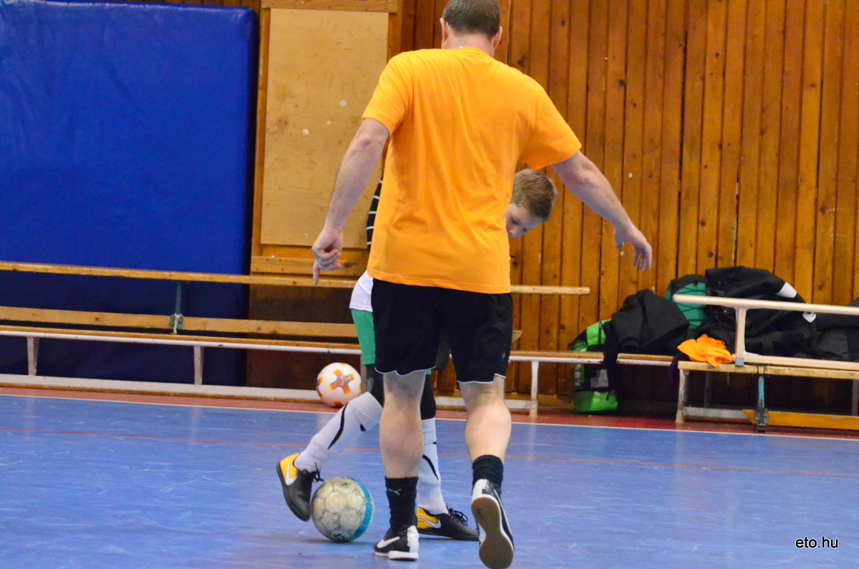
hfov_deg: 11.8
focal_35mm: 174
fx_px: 4144
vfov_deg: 7.9
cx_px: 430
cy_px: 284
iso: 6400
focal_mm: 116
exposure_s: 1/640
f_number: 5
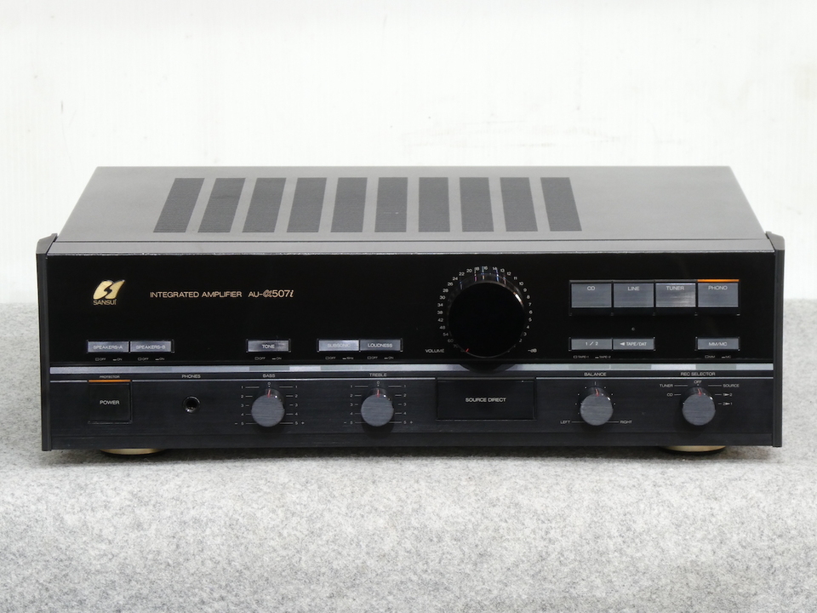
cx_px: 408
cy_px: 306
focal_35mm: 151
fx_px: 3564
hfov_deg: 13.1
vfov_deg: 9.8
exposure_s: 1/5
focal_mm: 27.1
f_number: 5.4
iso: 200
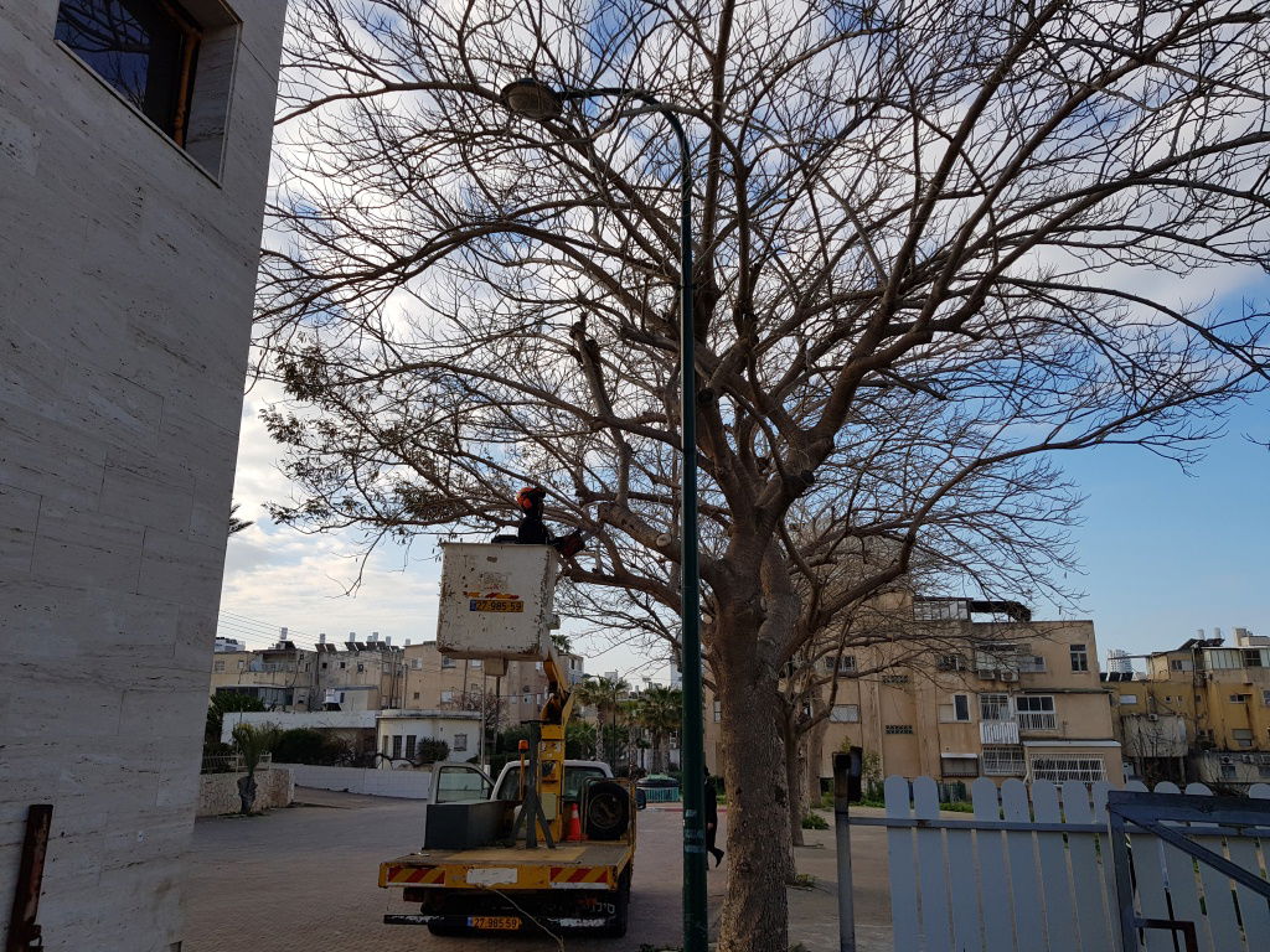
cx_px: 635
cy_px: 476
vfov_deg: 53.1
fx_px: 954
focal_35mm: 26
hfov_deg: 67.3
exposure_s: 1/1584
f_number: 1.7
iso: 40
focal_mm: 4.2
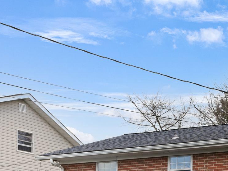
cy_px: 200
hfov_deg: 21.3
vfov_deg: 16.5
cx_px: 268
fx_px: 567
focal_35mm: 86
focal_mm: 32
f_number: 8
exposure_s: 1/50
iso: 400
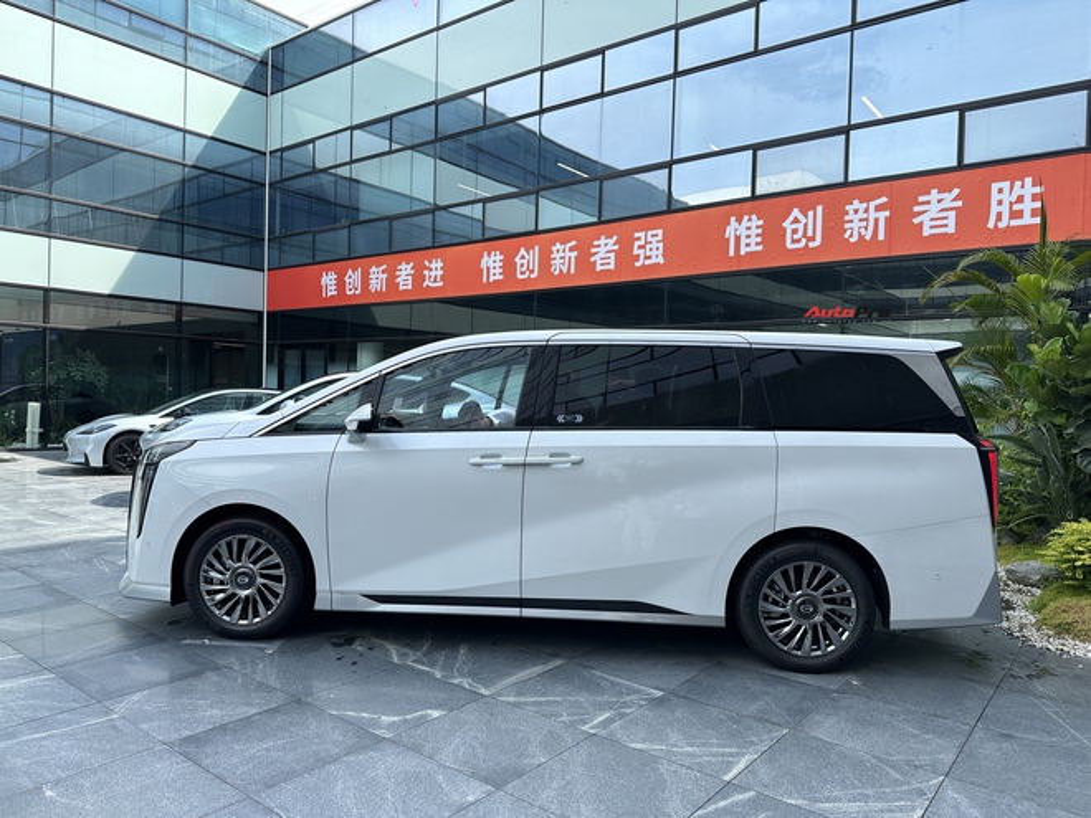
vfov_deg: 56.8
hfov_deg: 71.6
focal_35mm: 24
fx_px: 756
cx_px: 546
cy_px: 409
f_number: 1.78
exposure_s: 1/1393
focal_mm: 6.86
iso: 80
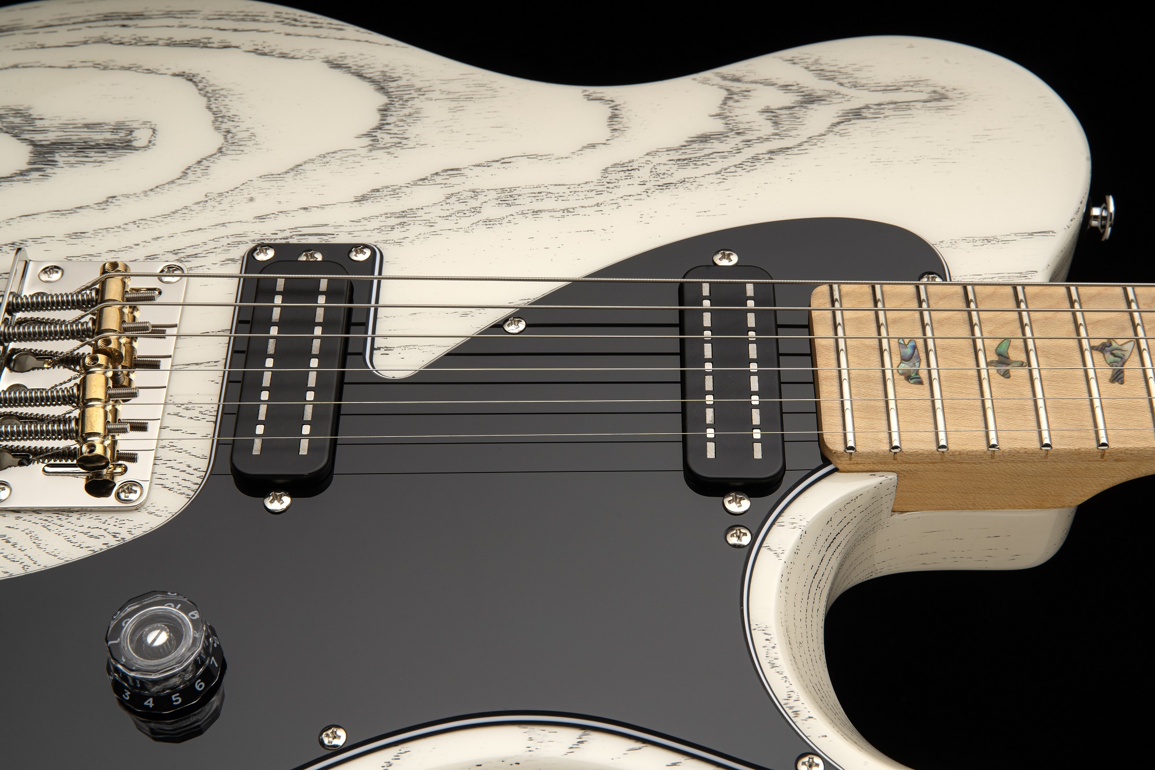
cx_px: 578
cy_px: 385
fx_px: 2245
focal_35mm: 70
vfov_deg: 19.5
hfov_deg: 28.8
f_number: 20
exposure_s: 1/160
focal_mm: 70
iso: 100
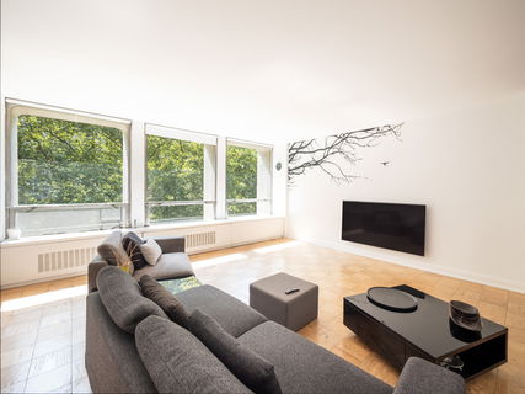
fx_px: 212
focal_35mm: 14
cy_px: 197
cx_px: 262
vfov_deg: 85.6
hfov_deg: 102.1
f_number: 4
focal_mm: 7
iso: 160
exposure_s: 1/200
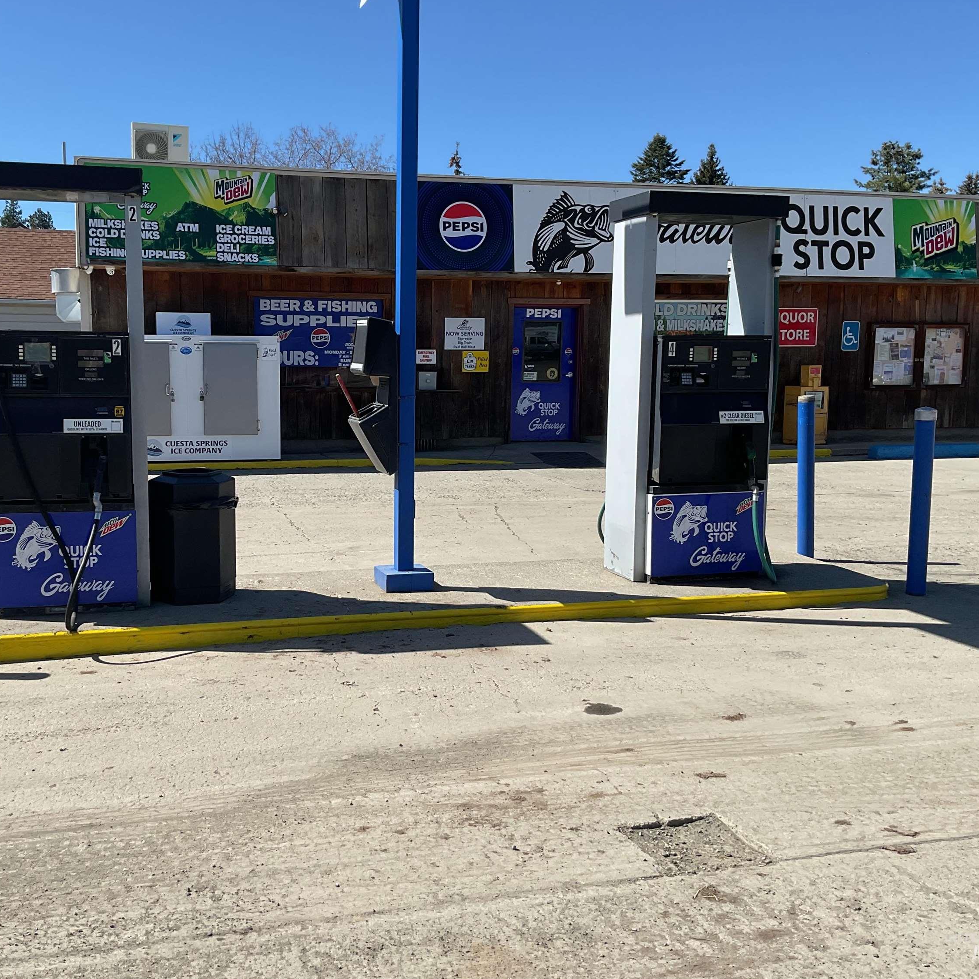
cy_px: 483
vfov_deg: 47.2
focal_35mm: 35
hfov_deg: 46.9
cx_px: 378
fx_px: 1120
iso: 16
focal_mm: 3
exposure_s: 1/2058
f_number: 1.8
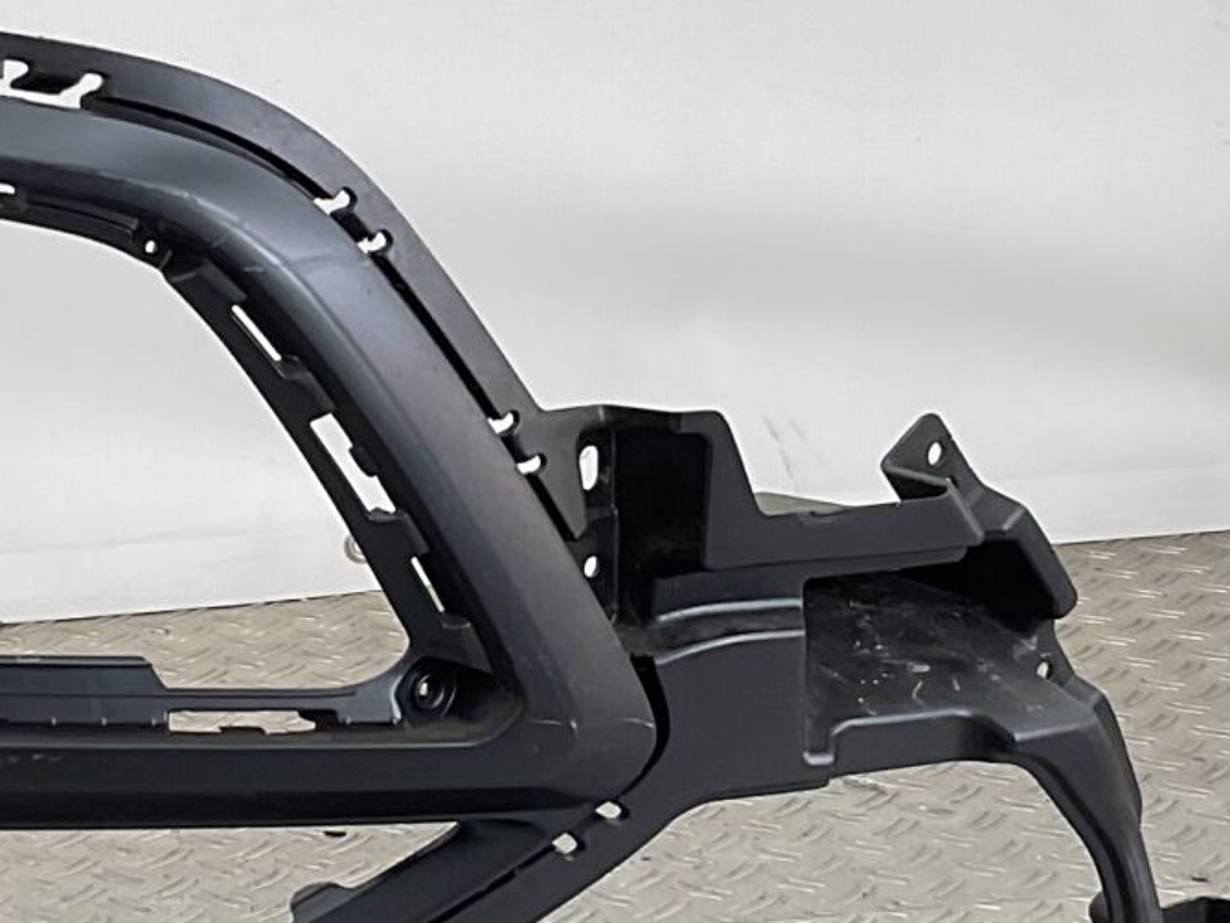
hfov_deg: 17.7
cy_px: 318
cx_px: 594
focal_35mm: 111
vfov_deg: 13.3
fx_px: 3945
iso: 16
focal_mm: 3
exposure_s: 1/148
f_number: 1.8
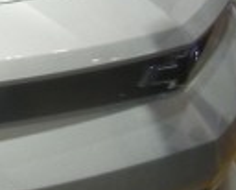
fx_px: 1638
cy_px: -85
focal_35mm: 234
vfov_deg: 6.6
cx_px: -459
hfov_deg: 7.3
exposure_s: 1/101
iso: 160
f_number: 3.5
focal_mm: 5.4
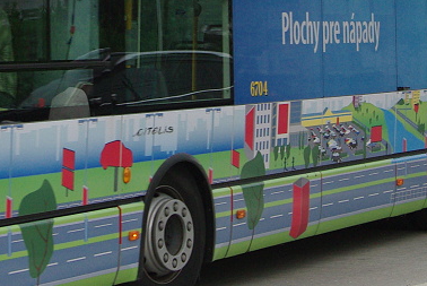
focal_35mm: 162
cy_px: 7
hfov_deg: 12.6
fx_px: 1924
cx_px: 106
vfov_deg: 8.5
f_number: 7.1
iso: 400
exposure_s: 1/250
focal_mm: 34
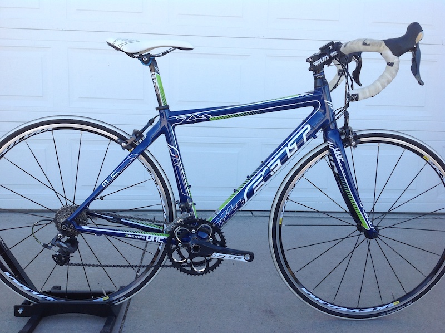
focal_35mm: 35
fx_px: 449
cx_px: 222
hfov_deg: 52.7
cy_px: 166
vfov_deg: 40.6
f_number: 2.4
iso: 50
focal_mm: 4.28
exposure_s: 1/336
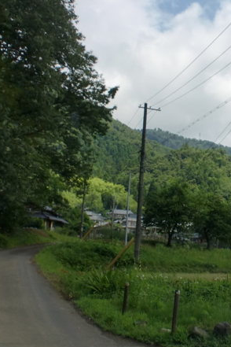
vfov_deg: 30.5
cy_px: 167
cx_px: 257
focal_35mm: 66
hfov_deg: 19.7
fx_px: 635
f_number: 5.6
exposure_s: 1/400
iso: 64
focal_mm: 6.3
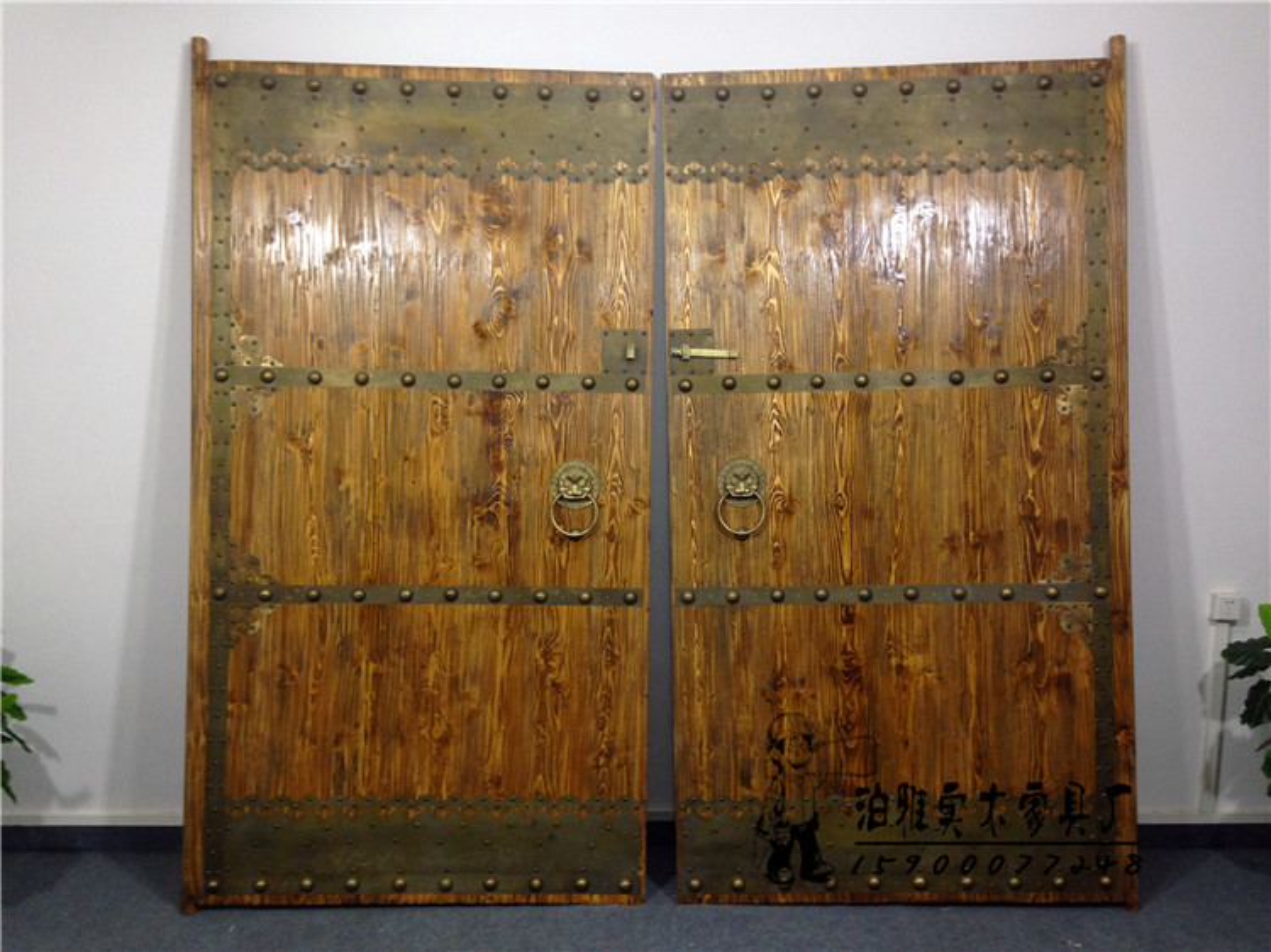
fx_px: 1211
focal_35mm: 33
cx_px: 636
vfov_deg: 42.9
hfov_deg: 55.4
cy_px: 476
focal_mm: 4.12
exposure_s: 1/20
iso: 100
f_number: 2.4
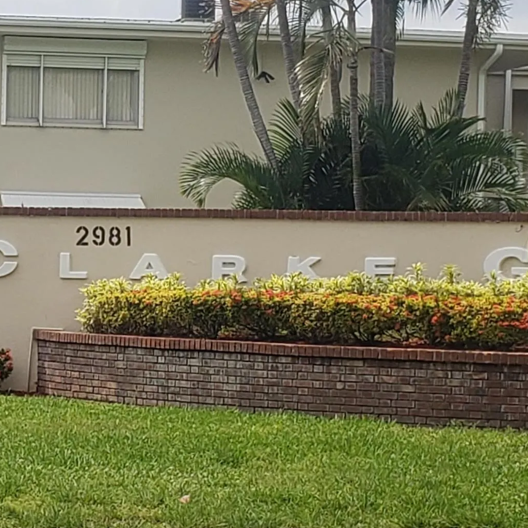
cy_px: 228
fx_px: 794
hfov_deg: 34.8
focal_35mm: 46
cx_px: 55
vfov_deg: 36.7
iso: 50
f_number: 2.4
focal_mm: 4.3
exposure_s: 1/1623
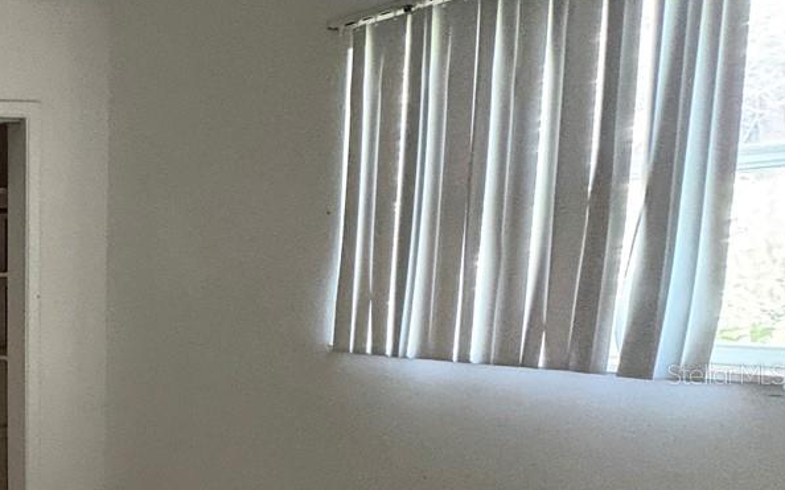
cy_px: 374
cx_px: -266
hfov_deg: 33.6
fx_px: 856
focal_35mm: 40
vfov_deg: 31.4
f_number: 2.2
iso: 800
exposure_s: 1/60
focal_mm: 2.22
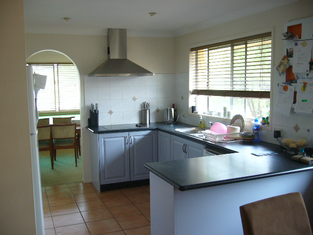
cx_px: 156
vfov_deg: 40.7
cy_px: 118
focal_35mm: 35
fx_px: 316
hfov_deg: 52.6
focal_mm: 5.8
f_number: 2.8
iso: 100
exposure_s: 1/20
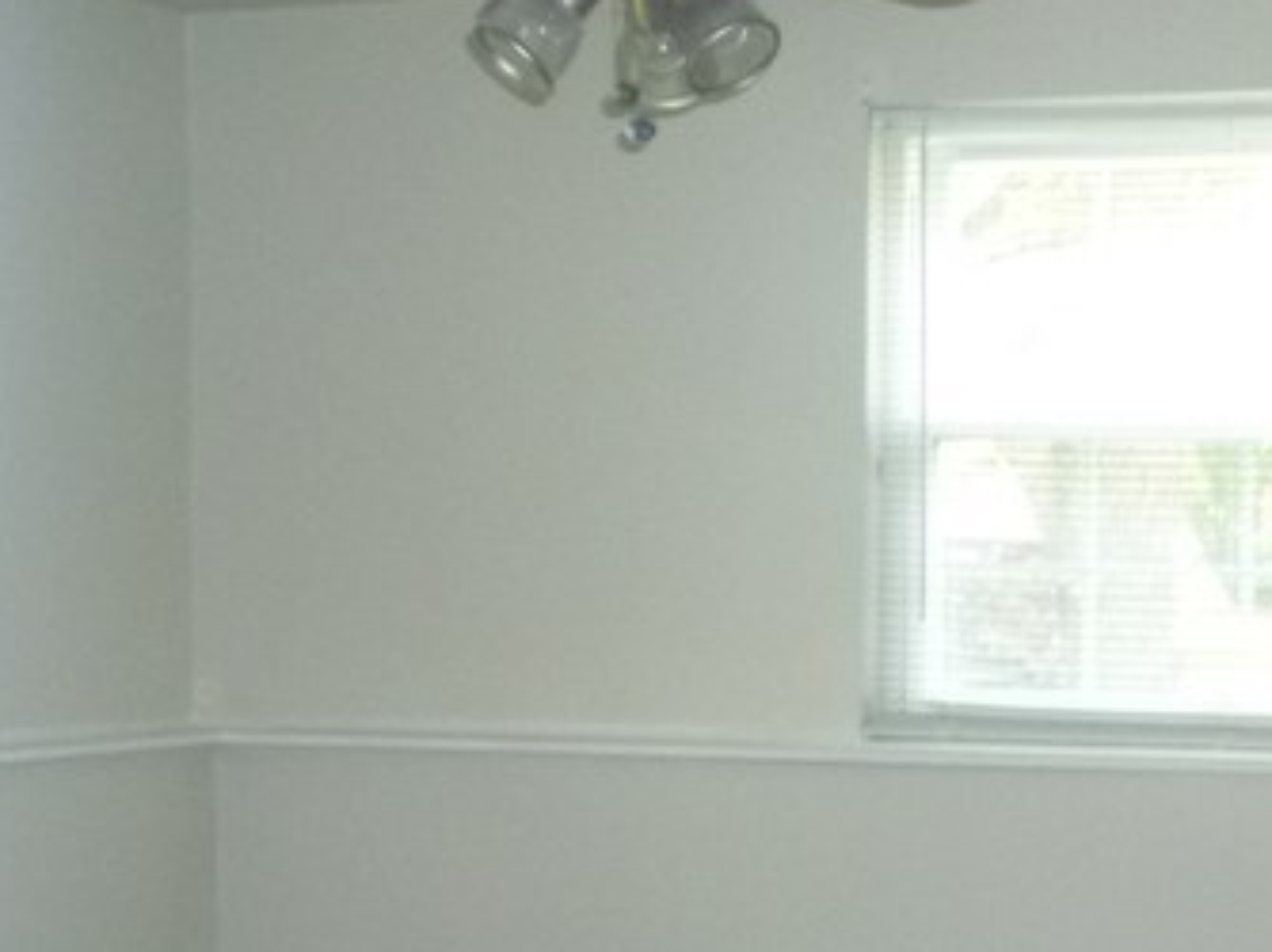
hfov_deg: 21.7
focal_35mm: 89
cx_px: 1051
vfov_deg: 16.3
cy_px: 872
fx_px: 3268
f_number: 3.3
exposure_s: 1/30
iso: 250
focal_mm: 5.2
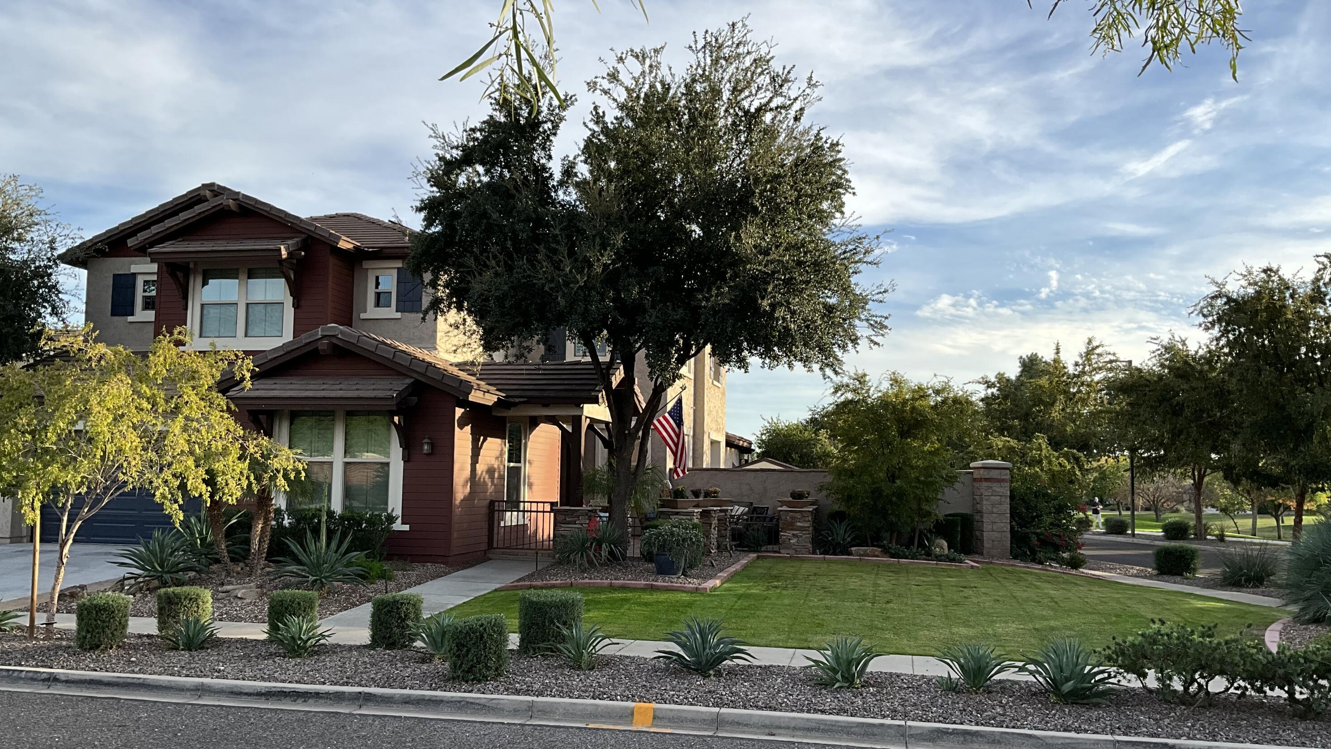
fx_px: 1129
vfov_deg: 36.7
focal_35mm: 32
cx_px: 662
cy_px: 402
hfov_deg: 61.0
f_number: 1.8
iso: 25
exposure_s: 1/912
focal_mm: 3
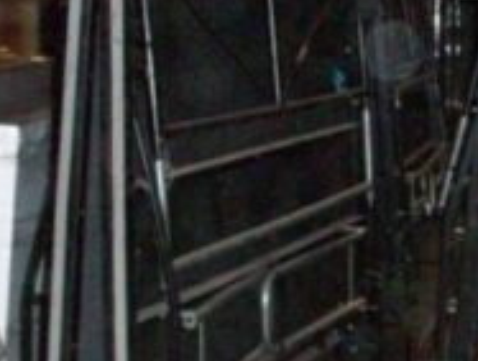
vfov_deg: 12.6
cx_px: 452
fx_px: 1633
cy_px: 251
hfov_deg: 16.4
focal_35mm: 118
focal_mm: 5.7
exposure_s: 1/42.4
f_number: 2.8
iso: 320
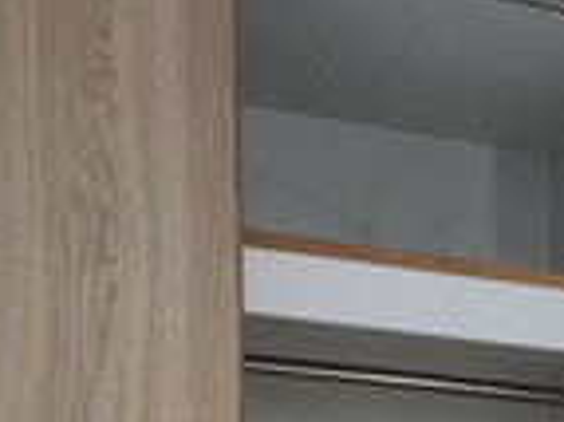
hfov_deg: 17.2
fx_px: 1677
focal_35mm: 103
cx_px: 844
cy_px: 812
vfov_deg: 12.7
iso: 400
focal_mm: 6.4
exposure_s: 1/120
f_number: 1.8
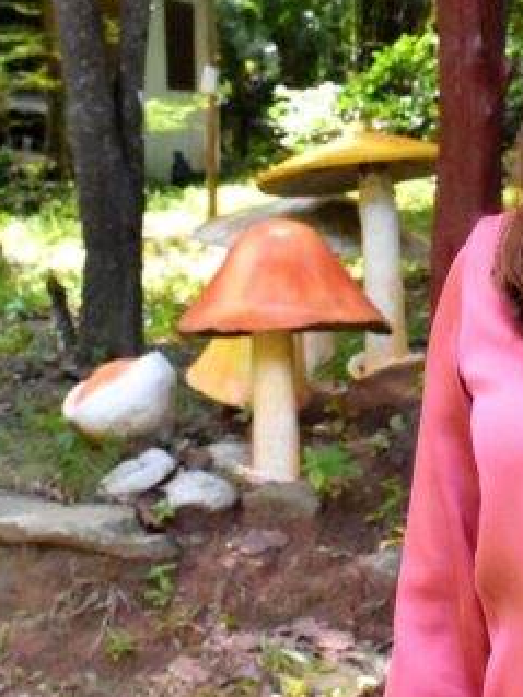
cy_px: 232
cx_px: 689
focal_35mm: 132
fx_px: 2661
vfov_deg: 14.9
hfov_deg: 10.9
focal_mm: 38
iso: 4000
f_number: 11
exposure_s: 1/500
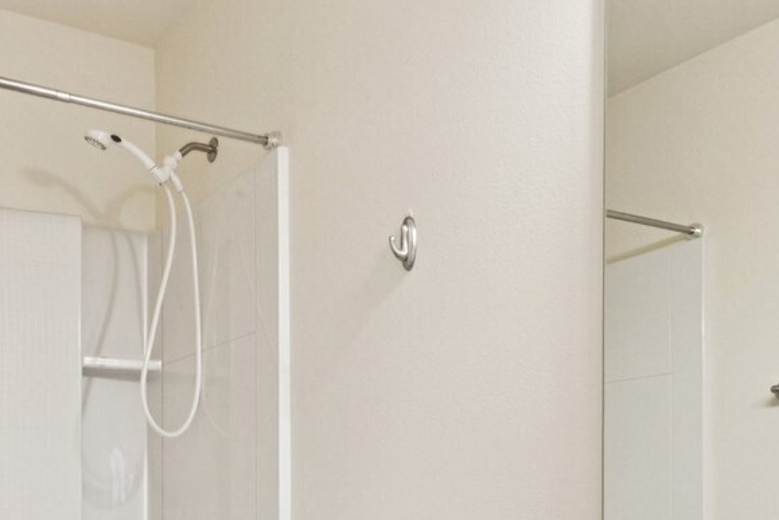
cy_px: 531
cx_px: 258
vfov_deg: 28.5
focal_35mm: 44
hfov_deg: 43.8
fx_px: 952
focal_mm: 10
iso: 250
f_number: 9
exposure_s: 1/4
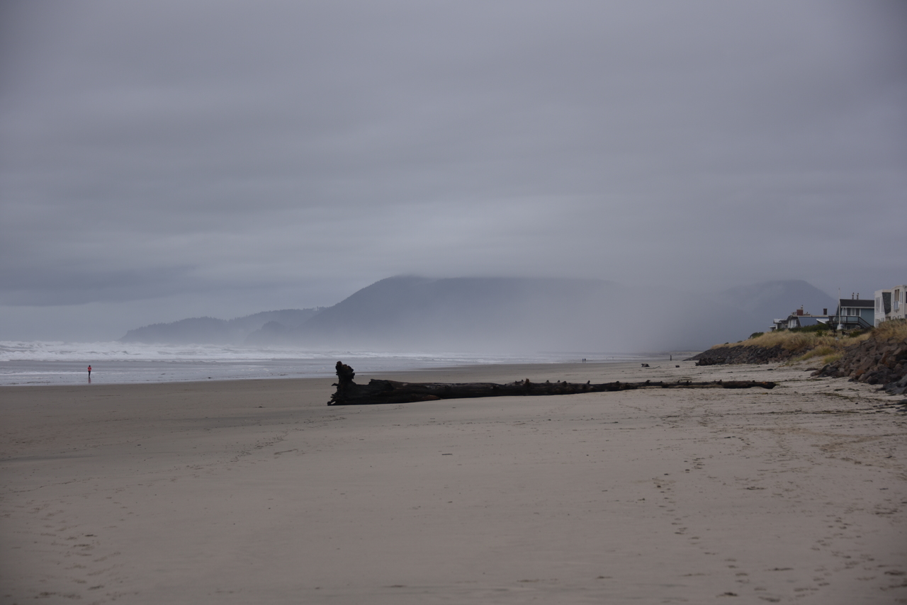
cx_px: 454
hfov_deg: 24.8
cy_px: 302
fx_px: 2066
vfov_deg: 16.7
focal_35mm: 82
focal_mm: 82
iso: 125
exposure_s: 1/200
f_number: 5
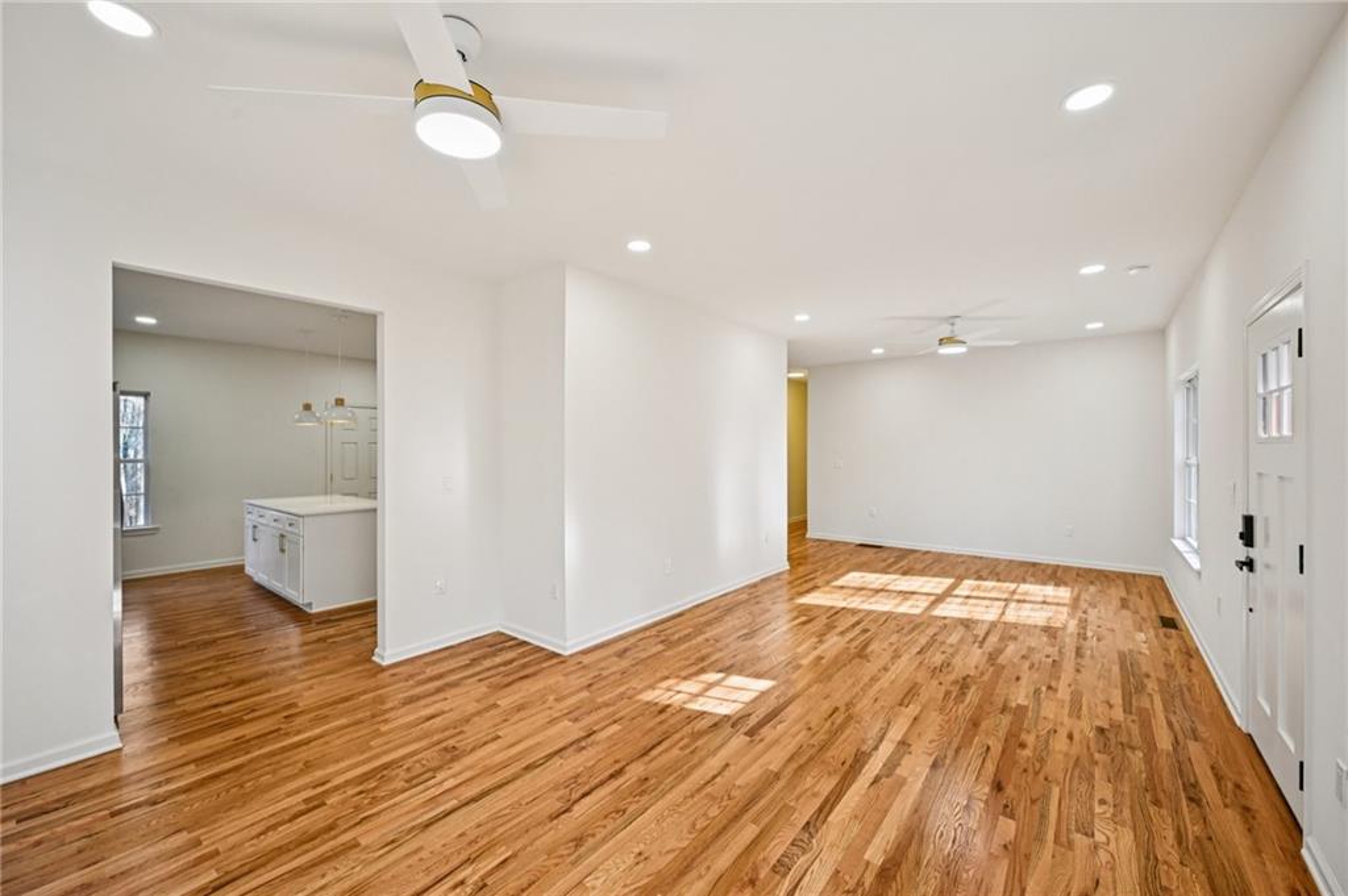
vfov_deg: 81.1
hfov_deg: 104.3
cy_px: 448
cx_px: 674
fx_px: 524
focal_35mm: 14
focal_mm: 14
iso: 100
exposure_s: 1/20
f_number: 8
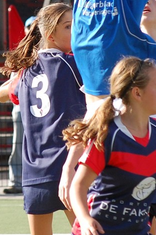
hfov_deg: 3.5
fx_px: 2555
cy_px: 48
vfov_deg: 5.3
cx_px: 126
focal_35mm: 392
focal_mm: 120
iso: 400
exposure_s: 1/800
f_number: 4.8
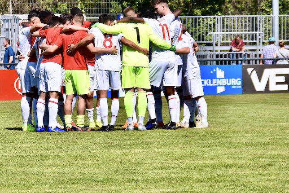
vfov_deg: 4.3
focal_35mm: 322
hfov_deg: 6.4
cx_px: 86
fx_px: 2584
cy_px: 49
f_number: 8
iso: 220
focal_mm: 135
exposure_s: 1/1000
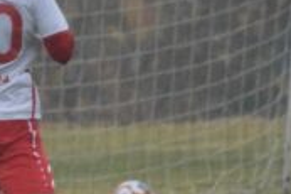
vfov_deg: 0.9
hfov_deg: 1.3
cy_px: 118
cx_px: 72
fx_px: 12364
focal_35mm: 1531
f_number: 5.6
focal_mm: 280
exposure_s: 1/640
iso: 12800
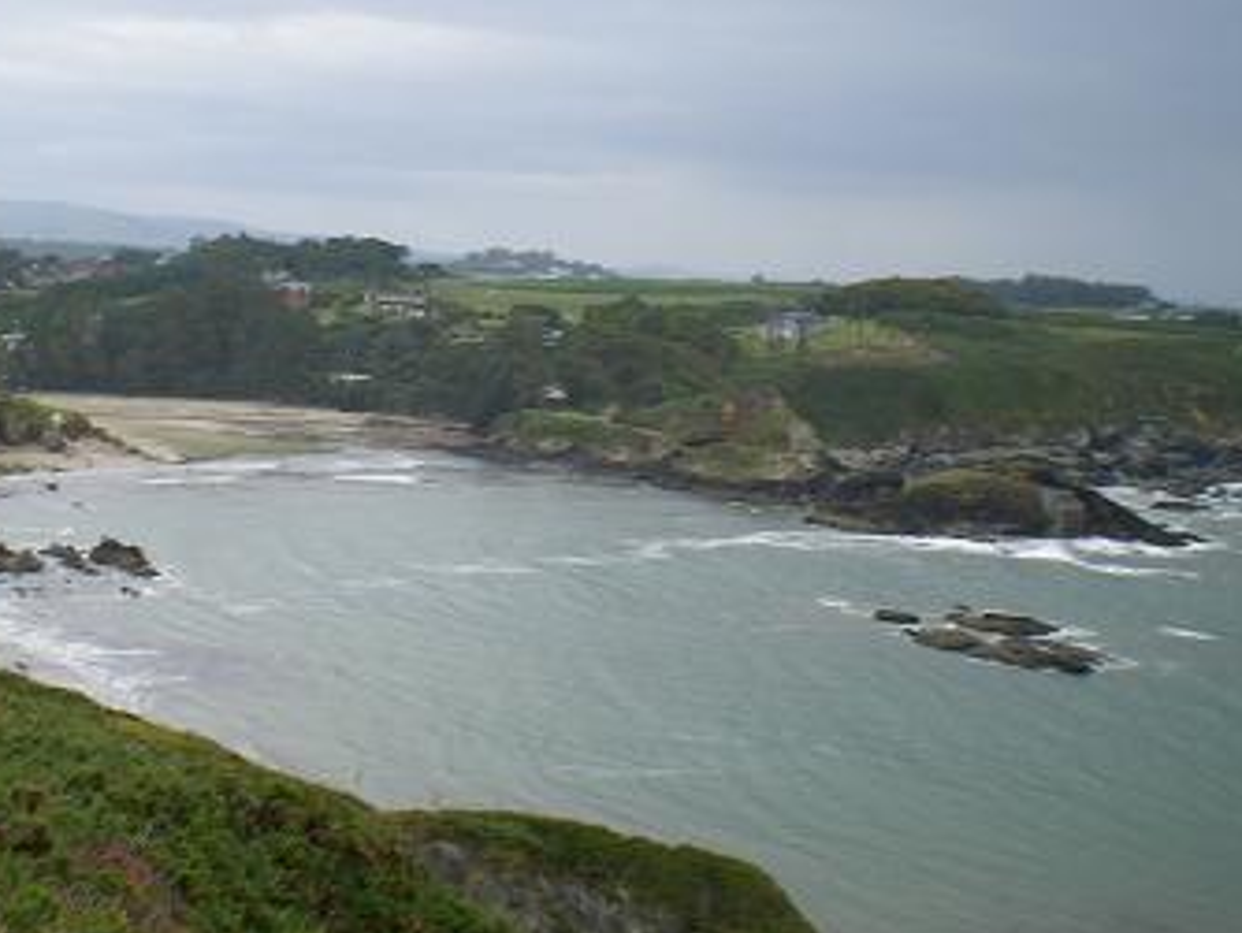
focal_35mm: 60
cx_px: 394
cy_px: 491
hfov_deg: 31.9
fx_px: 2154
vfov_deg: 24.4
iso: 64
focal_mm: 6.3
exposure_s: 1/250
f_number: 4.6
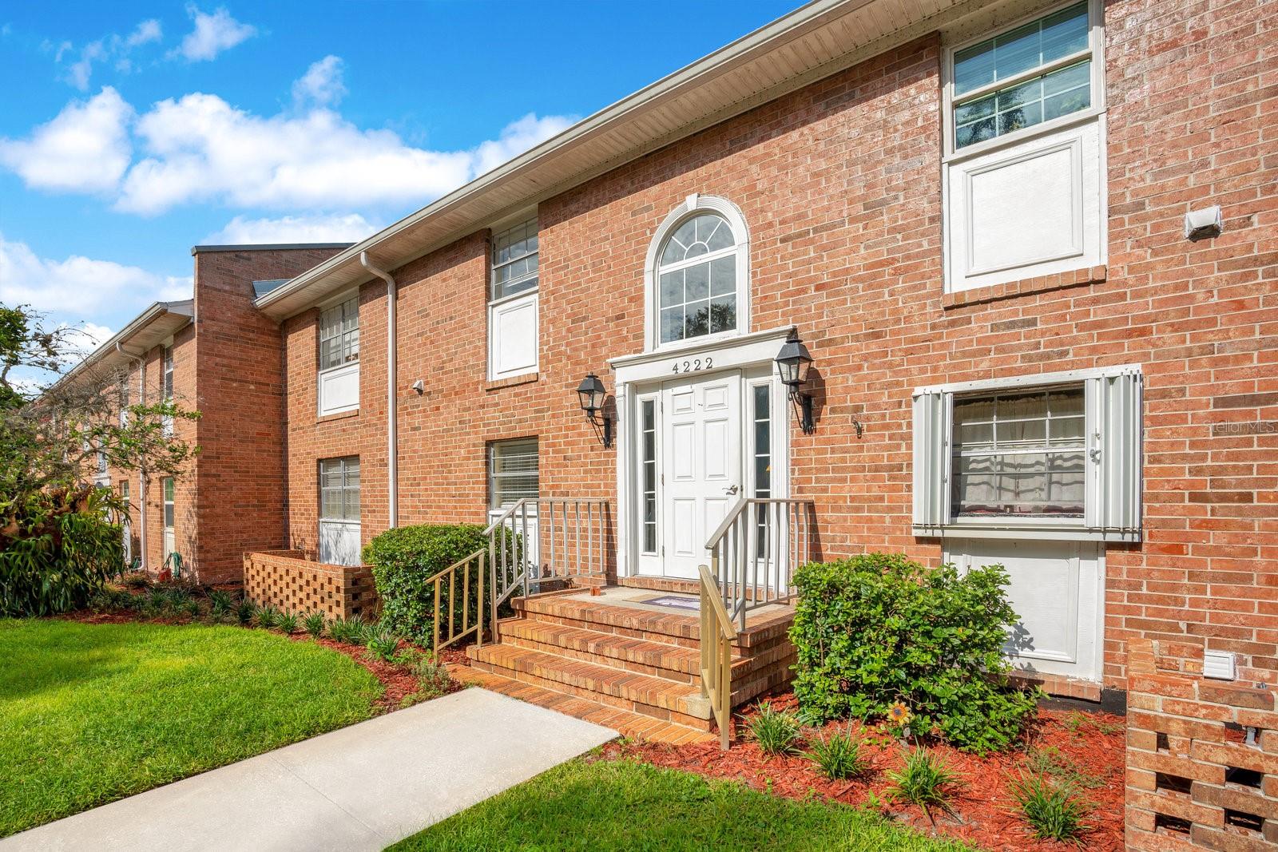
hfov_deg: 96.7
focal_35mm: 16
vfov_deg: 73.8
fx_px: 568
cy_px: 426
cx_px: 639
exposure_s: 1/250
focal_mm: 16
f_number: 10
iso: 100
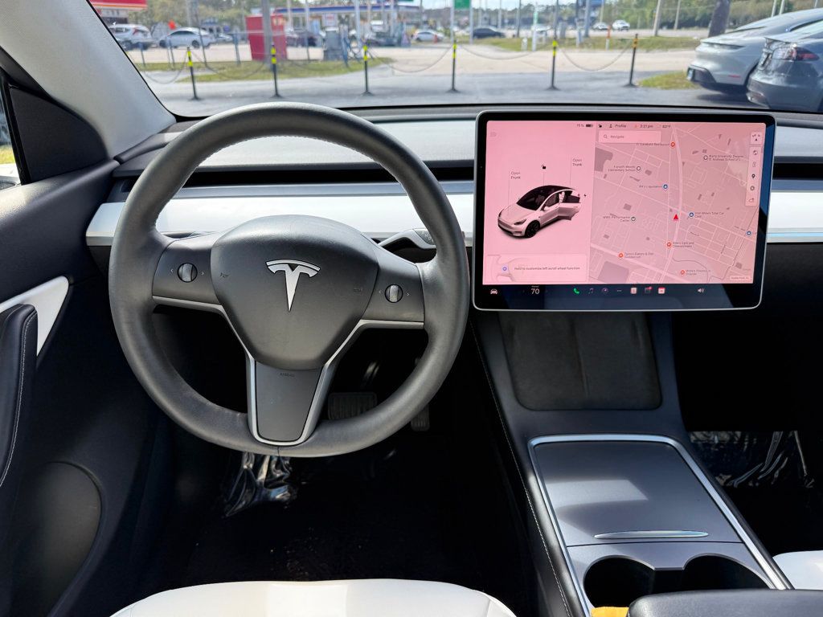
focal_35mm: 24
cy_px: 308
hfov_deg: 71.6
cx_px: 412
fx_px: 571
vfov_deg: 56.8
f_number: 1.78
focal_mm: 6.76
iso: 80
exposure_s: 1/456
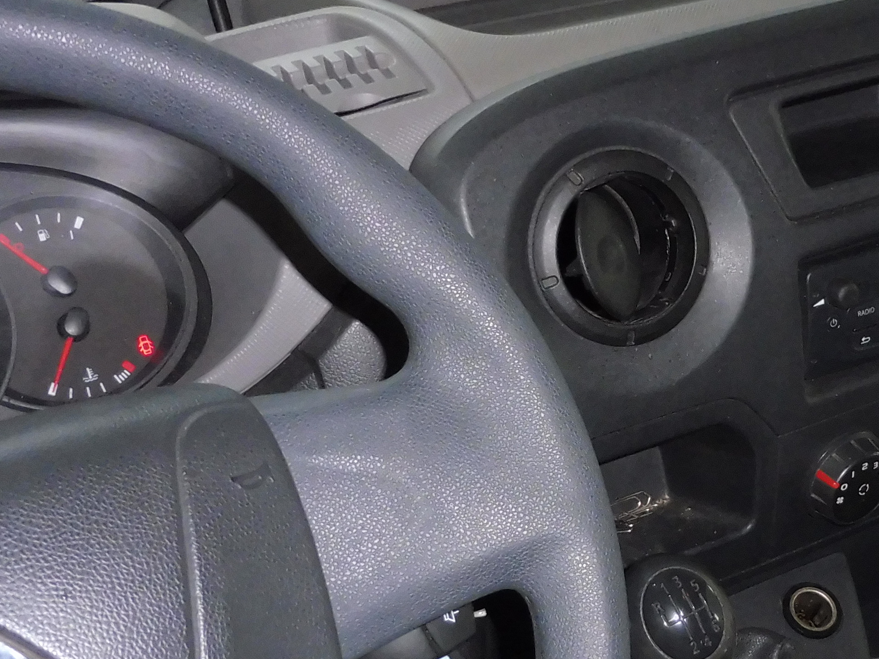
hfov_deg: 32.2
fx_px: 1473
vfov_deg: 25.2
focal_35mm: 58
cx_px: 729
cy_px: 371
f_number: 3.3
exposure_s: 1/60
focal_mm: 4.3
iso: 400
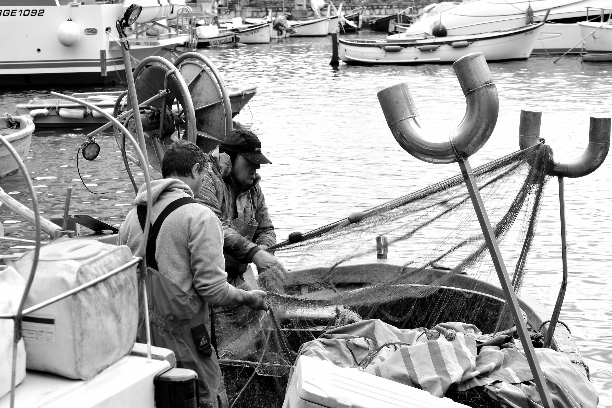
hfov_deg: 22.6
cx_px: 306
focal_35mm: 90
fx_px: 1530
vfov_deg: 15.2
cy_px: 204
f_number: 20
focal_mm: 60
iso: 100
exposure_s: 1/50
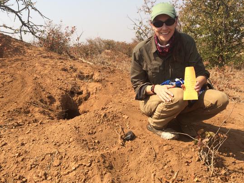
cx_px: 122
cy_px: 92
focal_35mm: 38
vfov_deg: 37.7
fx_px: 268
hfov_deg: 49.0
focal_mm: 4.15
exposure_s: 1/1866
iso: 32
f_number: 2.2
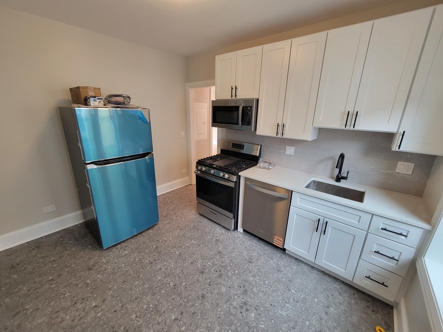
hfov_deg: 106.2
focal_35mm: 13
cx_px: 222
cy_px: 166
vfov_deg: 89.9
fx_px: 166
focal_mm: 2.2
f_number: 2.2
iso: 160
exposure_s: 1/60
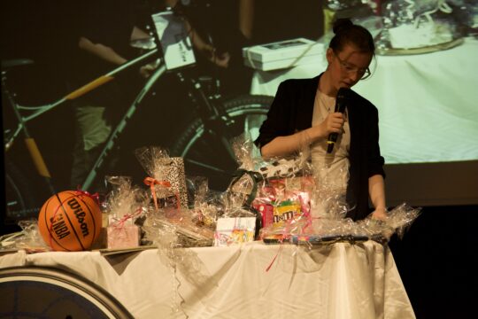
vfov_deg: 6.5
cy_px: 160
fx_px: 2788
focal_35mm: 210
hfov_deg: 9.8
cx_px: 239
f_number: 4.8
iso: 1600
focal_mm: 140
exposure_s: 1/80
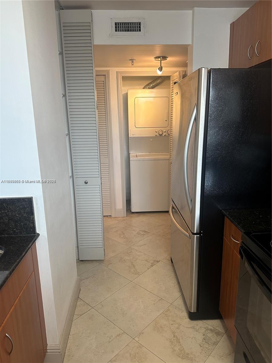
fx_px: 251
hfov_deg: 56.8
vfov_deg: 71.6
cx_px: 136
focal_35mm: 24
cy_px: 182
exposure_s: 1/120
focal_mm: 6.86
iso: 160
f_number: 1.78
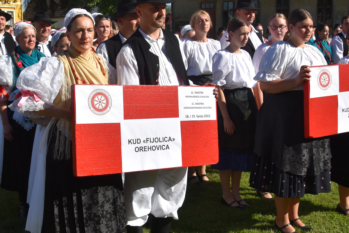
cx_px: 143
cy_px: 89
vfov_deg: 14.0
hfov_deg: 20.8
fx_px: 949
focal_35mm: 98
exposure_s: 1/2000
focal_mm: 35
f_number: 8
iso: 320
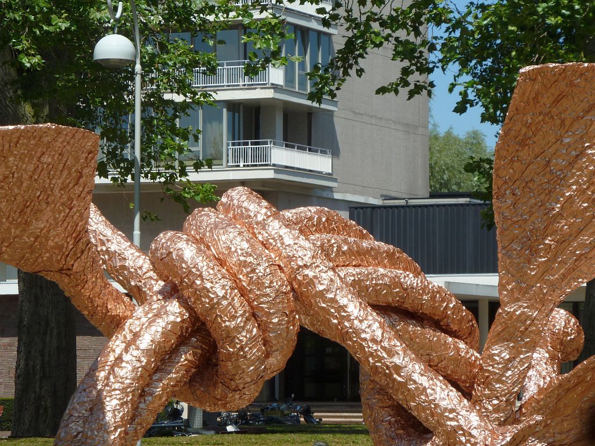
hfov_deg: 11.7
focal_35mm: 169
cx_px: 298
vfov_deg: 8.8
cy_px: 223
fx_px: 2905
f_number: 5
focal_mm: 27.8
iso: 80
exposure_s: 1/400
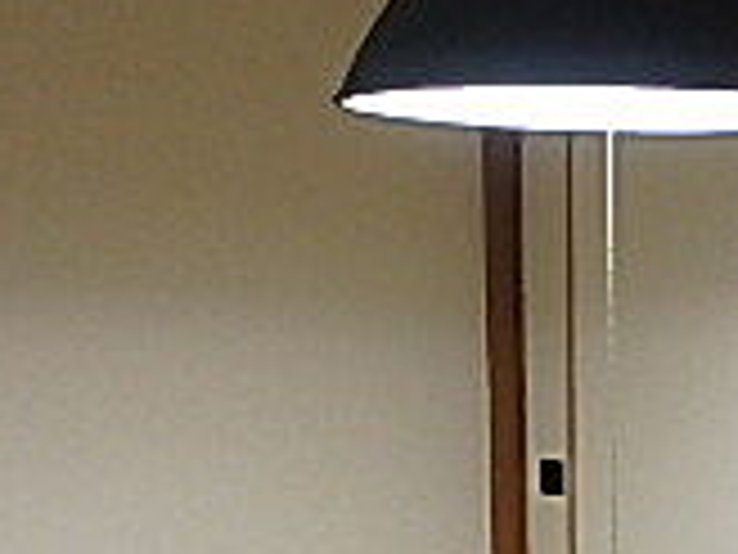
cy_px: 784
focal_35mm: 82
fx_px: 1748
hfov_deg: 22.4
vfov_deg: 16.6
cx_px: 824
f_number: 3.5
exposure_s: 1/30
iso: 320
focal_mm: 3.7
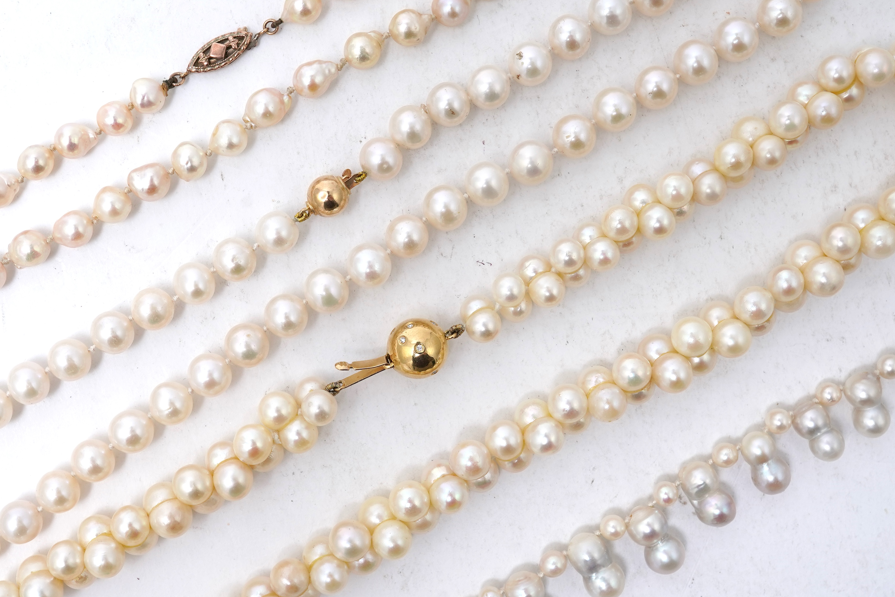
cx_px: 425
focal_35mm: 52
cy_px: 324
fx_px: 1293
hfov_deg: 38.2
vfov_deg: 26.0
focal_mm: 30
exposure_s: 1/125
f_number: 18
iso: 320
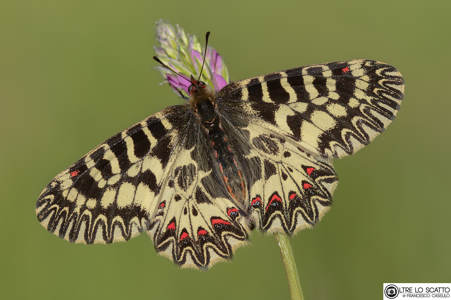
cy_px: 150
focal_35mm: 158
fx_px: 1973
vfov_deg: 8.7
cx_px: 226
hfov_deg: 13.0
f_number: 11
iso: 100
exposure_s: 1/250
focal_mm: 105
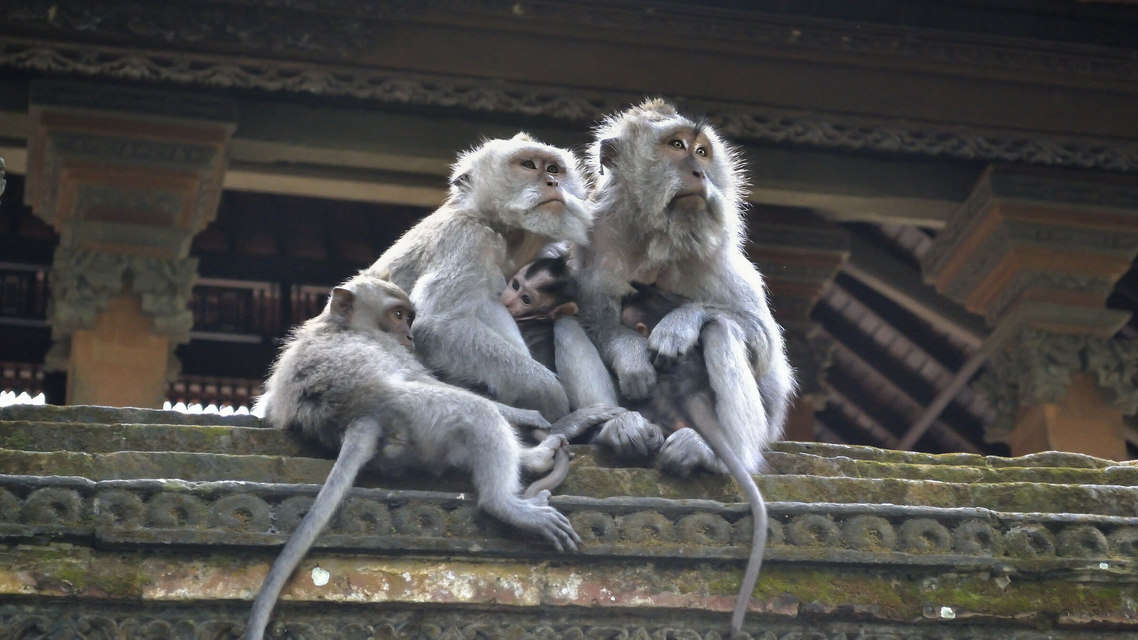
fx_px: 2384
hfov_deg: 26.8
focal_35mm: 79
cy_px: 345
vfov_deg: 15.3
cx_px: 568
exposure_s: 1/400
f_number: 5.6
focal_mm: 50
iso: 4500
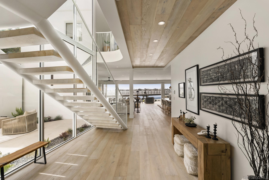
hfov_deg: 96.7
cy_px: 90
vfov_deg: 73.8
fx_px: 120
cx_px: 134
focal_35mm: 16
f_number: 8
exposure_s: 1/50
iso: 500
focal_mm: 16
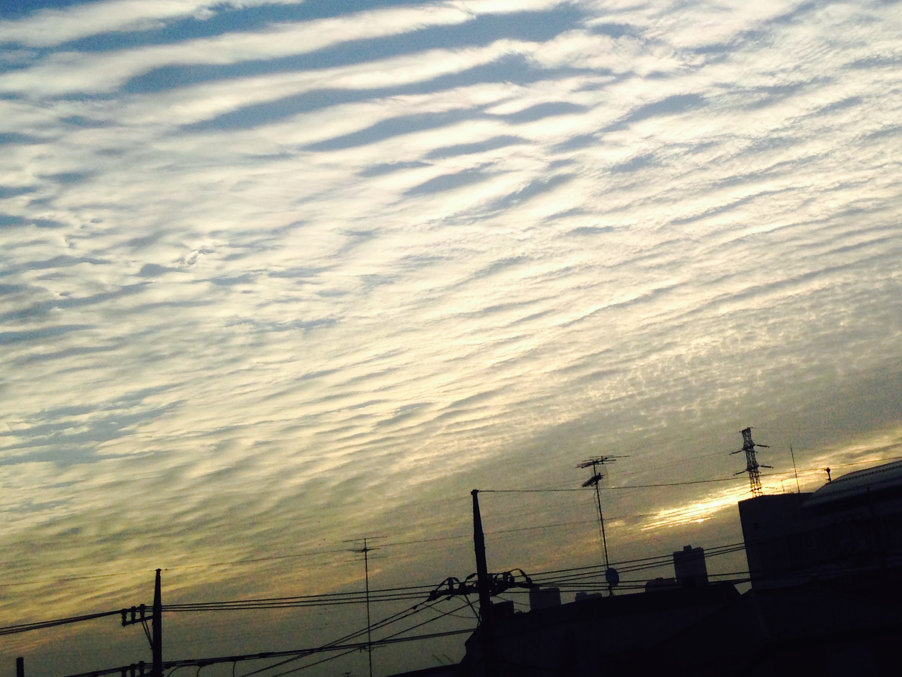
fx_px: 1511
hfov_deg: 32.7
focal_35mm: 58
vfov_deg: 24.6
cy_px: 93
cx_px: 657
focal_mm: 4.12
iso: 50
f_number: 2.4
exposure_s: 1/1642
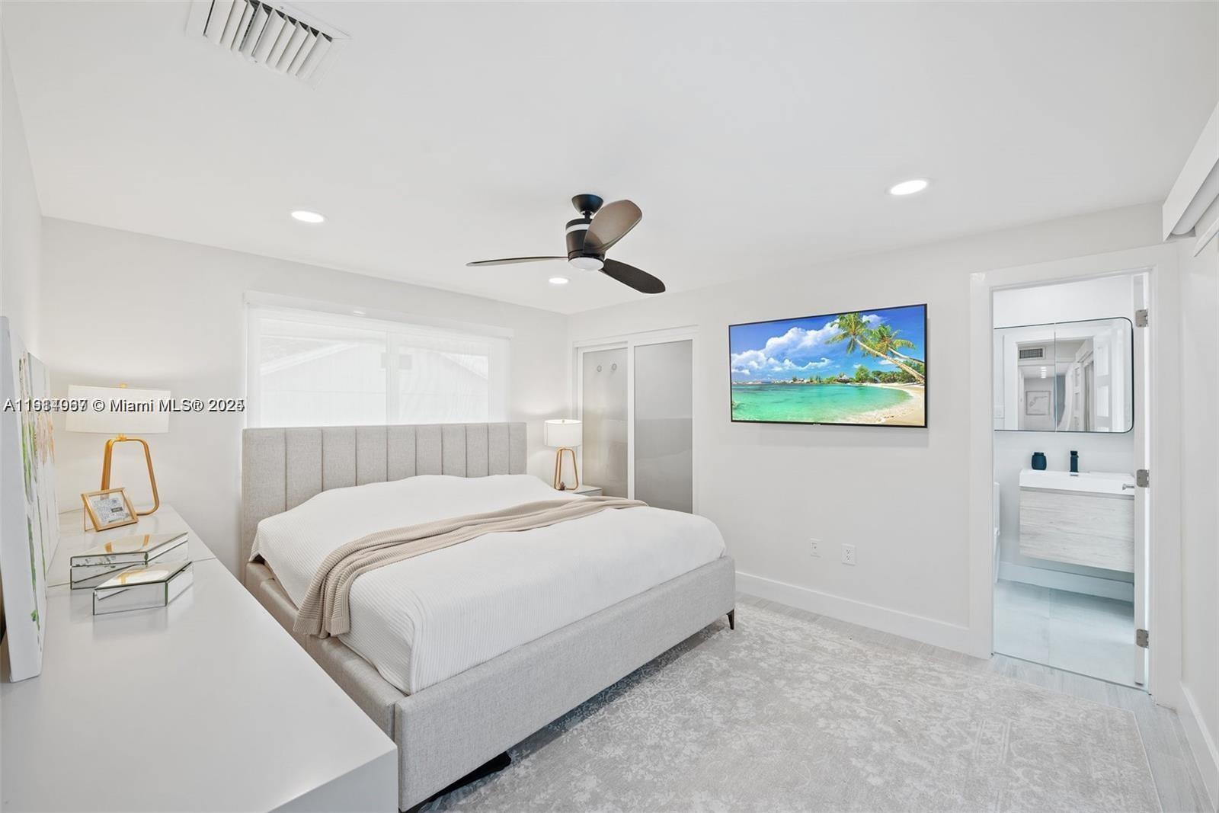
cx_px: 610
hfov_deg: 104.2
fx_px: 474
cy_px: 406
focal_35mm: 14
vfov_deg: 81.2
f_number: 8
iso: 250
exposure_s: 1/13
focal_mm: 14
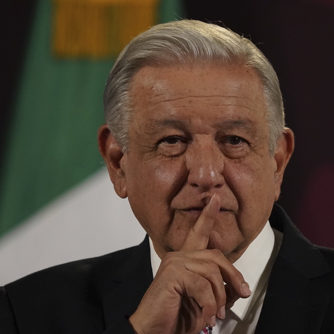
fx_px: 12565
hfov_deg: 1.5
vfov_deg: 1.5
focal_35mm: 1151
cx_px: 196
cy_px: 167
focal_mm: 600
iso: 5000
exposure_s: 1/200
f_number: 6.3
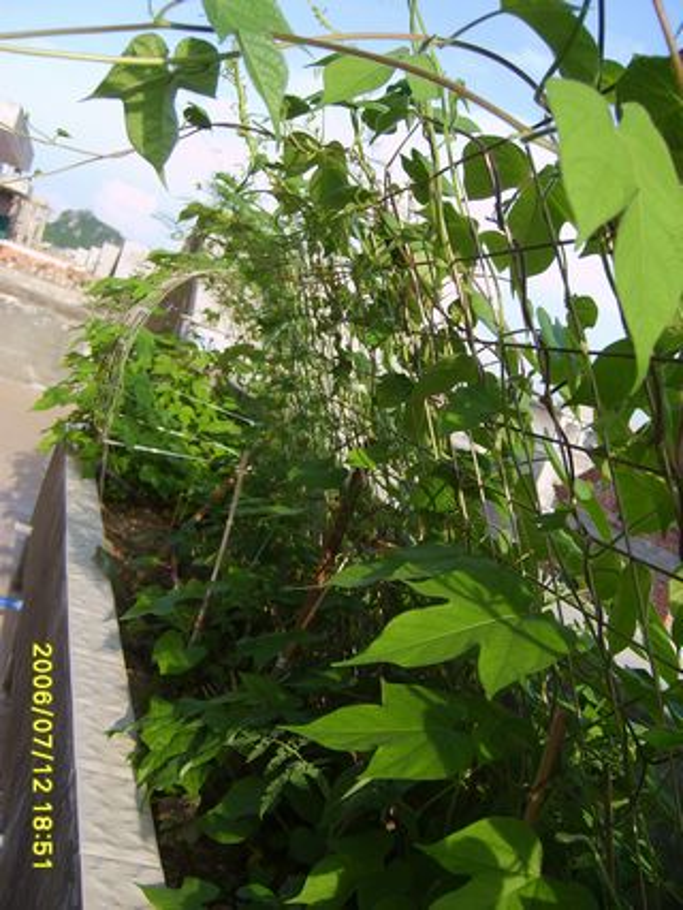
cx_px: 342
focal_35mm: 35
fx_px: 920
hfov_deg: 40.7
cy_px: 455
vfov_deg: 52.6
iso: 50
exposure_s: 1/500
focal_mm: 5.8
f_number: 2.8
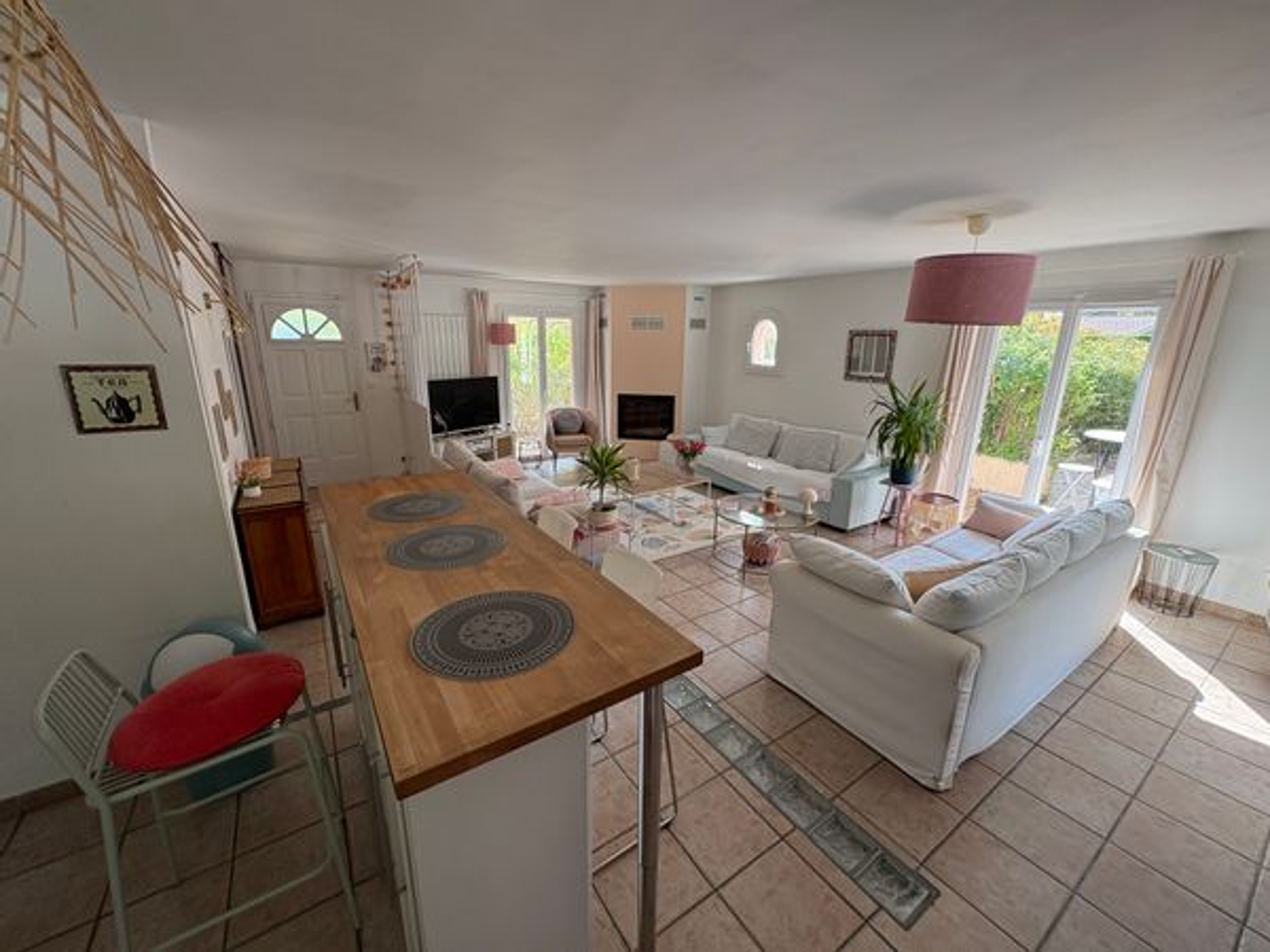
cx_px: 635
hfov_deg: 102.1
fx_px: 514
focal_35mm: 14
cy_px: 476
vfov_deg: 85.7
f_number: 2.2
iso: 80
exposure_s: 1/123
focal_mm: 2.22
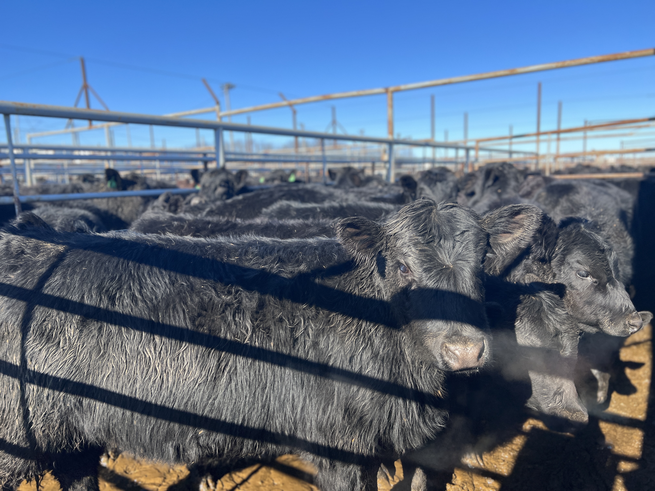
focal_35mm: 26
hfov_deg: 67.3
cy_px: 246
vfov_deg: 53.1
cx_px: 328
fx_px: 492
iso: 50
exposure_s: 1/2695
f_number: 1.5
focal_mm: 5.7
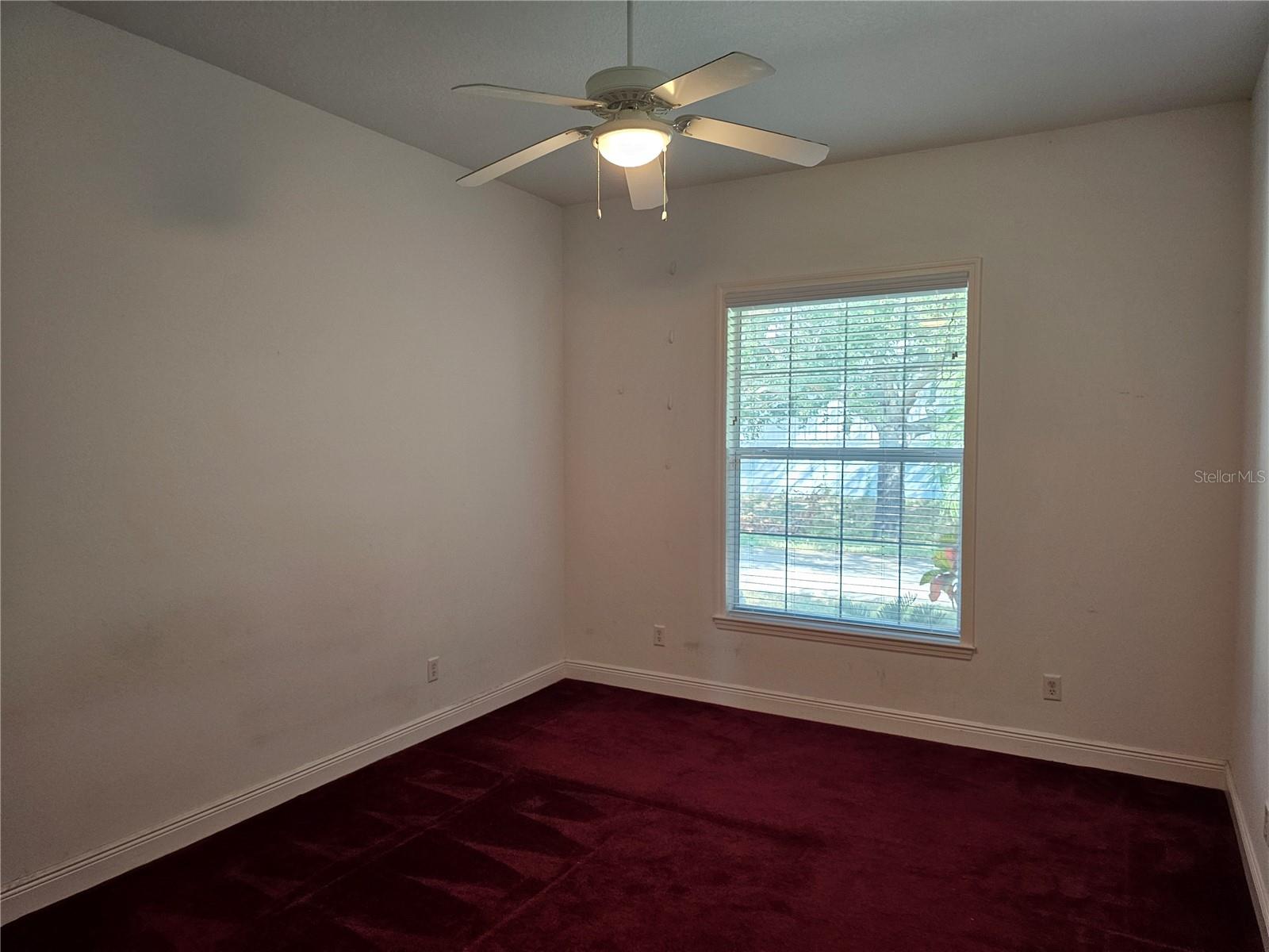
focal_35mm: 23
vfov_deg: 58.9
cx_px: 634
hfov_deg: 73.9
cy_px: 476
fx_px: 843
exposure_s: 1/120
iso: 320
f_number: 1.7
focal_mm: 6.3
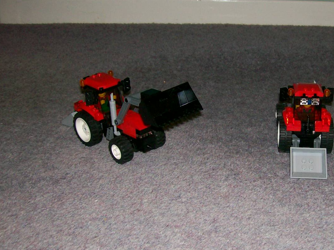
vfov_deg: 27.0
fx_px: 521
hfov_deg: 35.1
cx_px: 232
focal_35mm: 54
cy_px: 131
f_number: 2.7
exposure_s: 1/45.3
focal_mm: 6
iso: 80
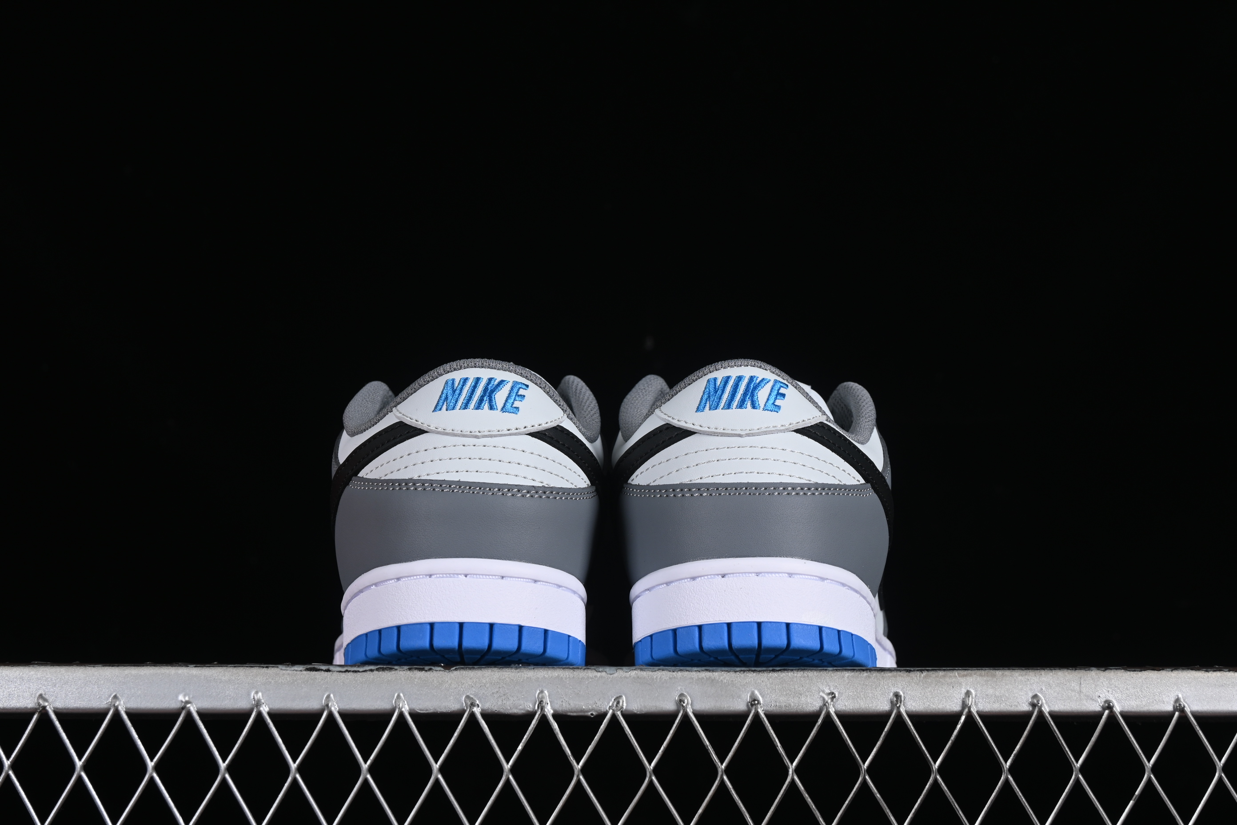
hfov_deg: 27.0
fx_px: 2577
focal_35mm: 75
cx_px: 618
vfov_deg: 18.2
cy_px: 412
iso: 160
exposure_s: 1/80
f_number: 8
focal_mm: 50
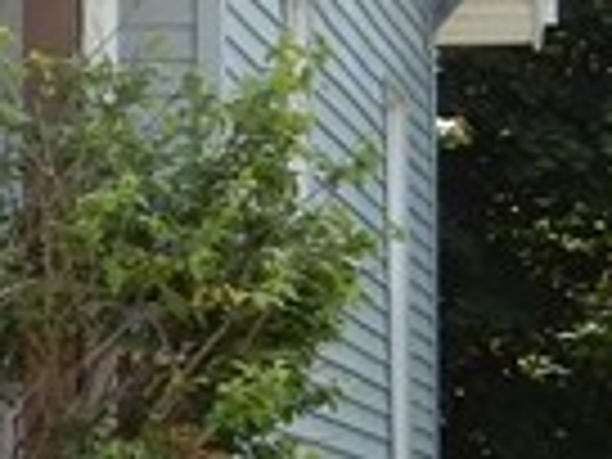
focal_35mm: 272
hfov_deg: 6.7
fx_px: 4809
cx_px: -1120
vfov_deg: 5.5
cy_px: 171
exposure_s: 1/320
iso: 125
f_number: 4
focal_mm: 6.4
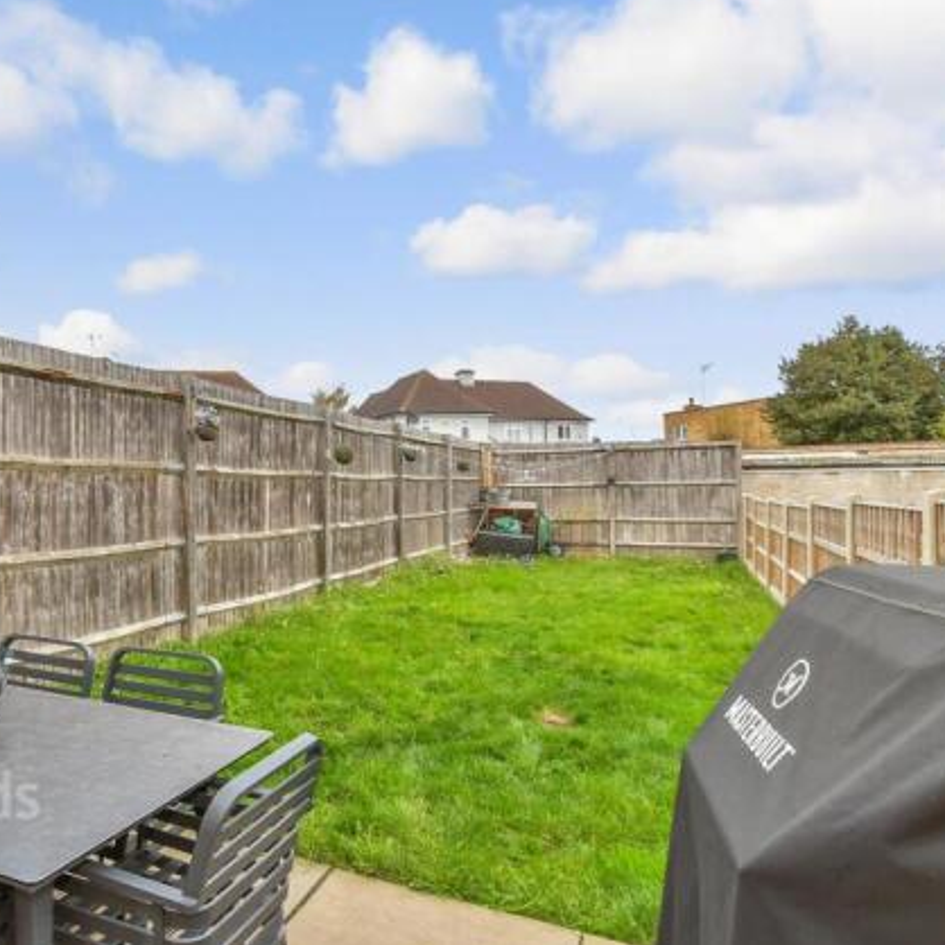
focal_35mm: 20
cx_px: 270
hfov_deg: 71.2
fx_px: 618
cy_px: 458
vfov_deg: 74.8
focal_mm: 10
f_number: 8
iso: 320
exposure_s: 1/25
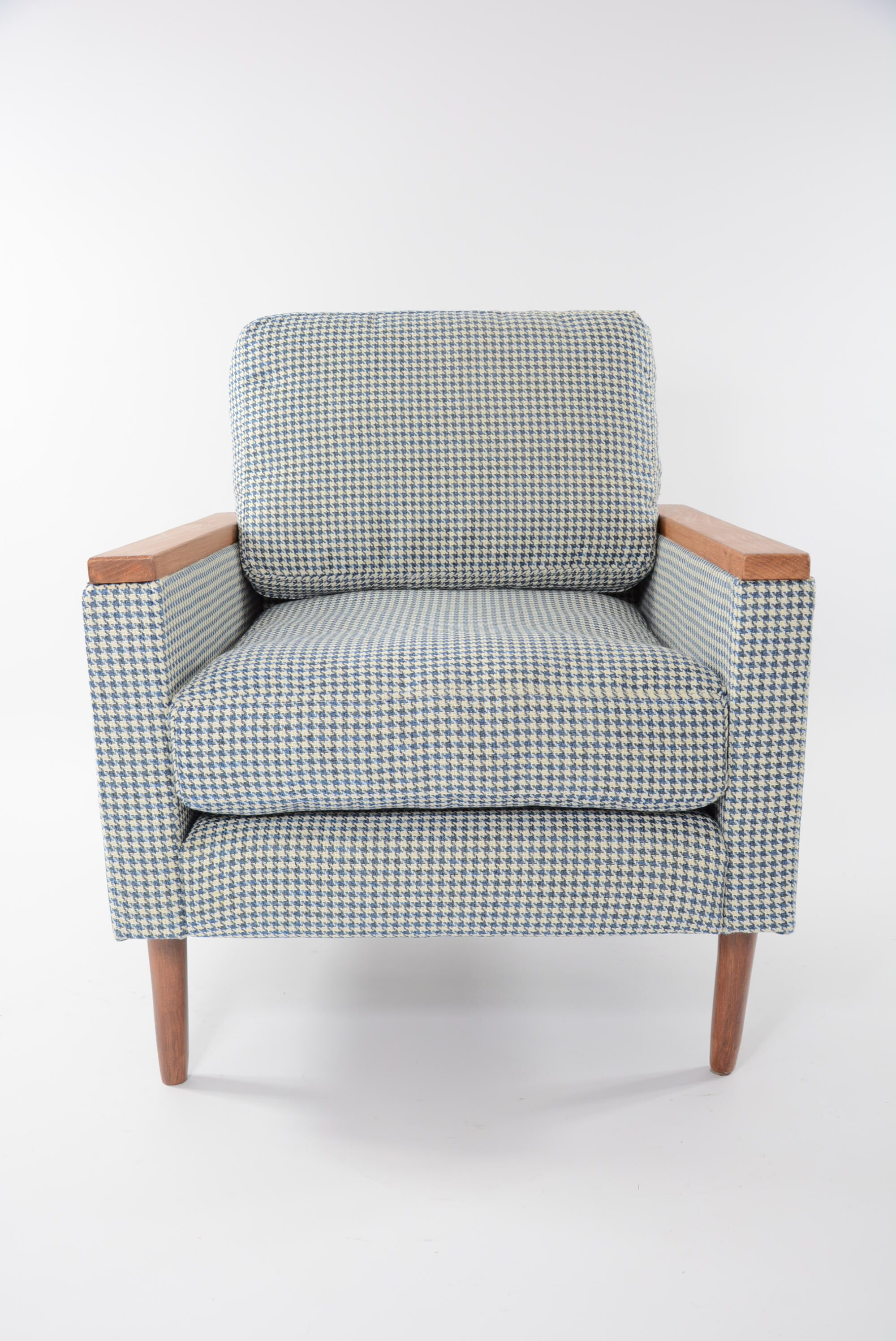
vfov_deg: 57.2
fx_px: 1230
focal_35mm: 33
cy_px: 670
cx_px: 448
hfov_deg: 40.0
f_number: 5
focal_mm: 22
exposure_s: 1/100
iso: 400
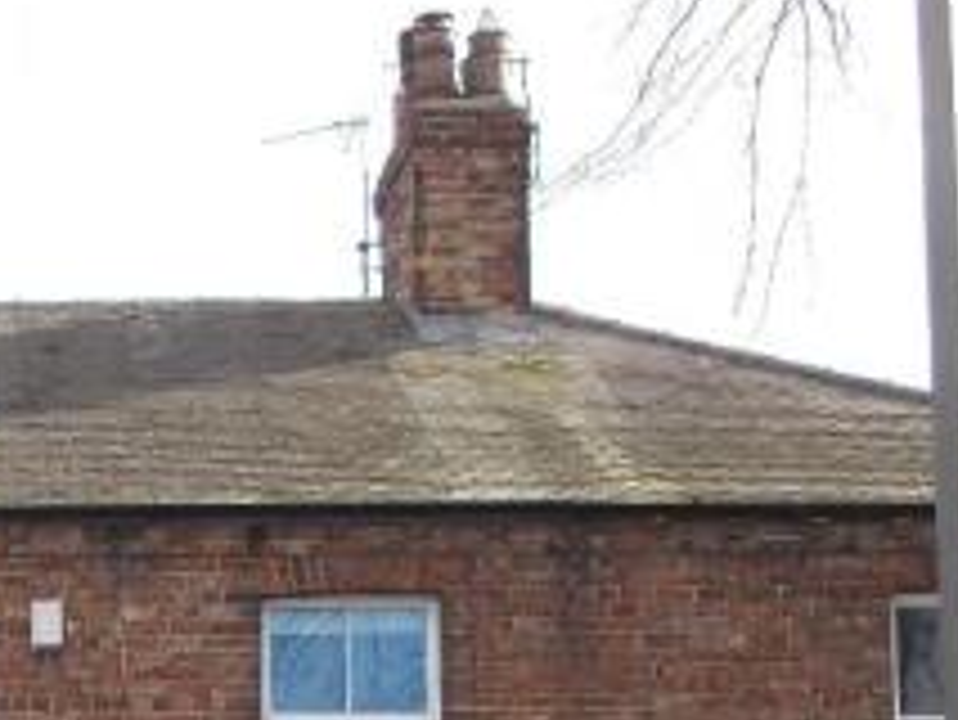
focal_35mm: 104
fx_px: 2880
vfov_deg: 13.7
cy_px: 952
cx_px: -191
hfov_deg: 18.0
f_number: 3.1
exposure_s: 1/250
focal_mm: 5.3
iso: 80
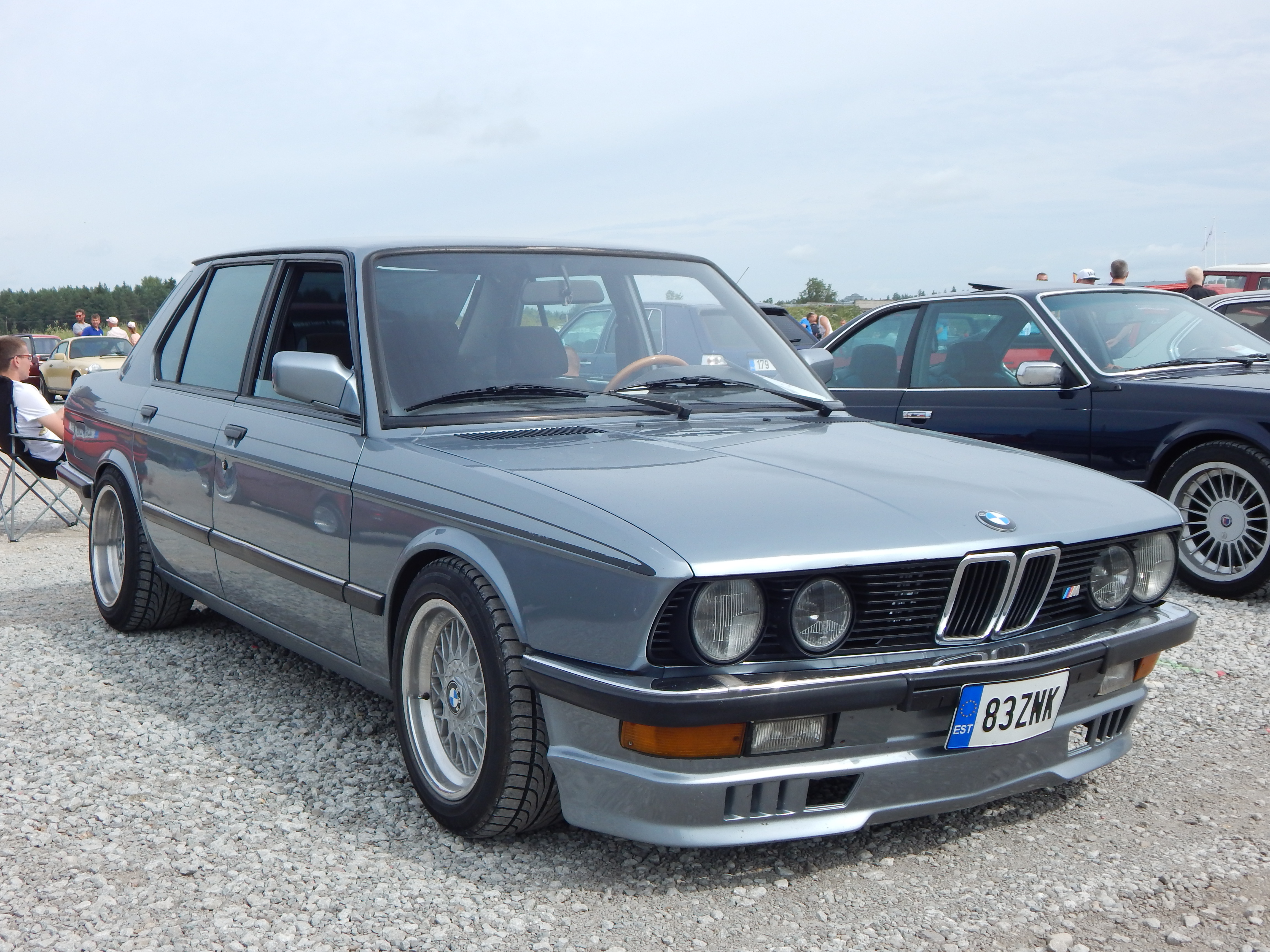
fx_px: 1578
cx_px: 635
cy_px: 476
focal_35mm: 43
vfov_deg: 33.6
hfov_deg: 43.9
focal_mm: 7.7
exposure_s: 1/1250
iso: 125
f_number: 3.6
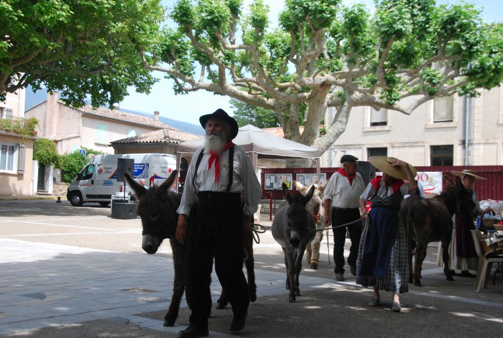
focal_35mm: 48
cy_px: 169
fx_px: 672
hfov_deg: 41.0
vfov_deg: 28.2
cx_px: 252
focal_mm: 32
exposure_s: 1/400
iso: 400
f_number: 10
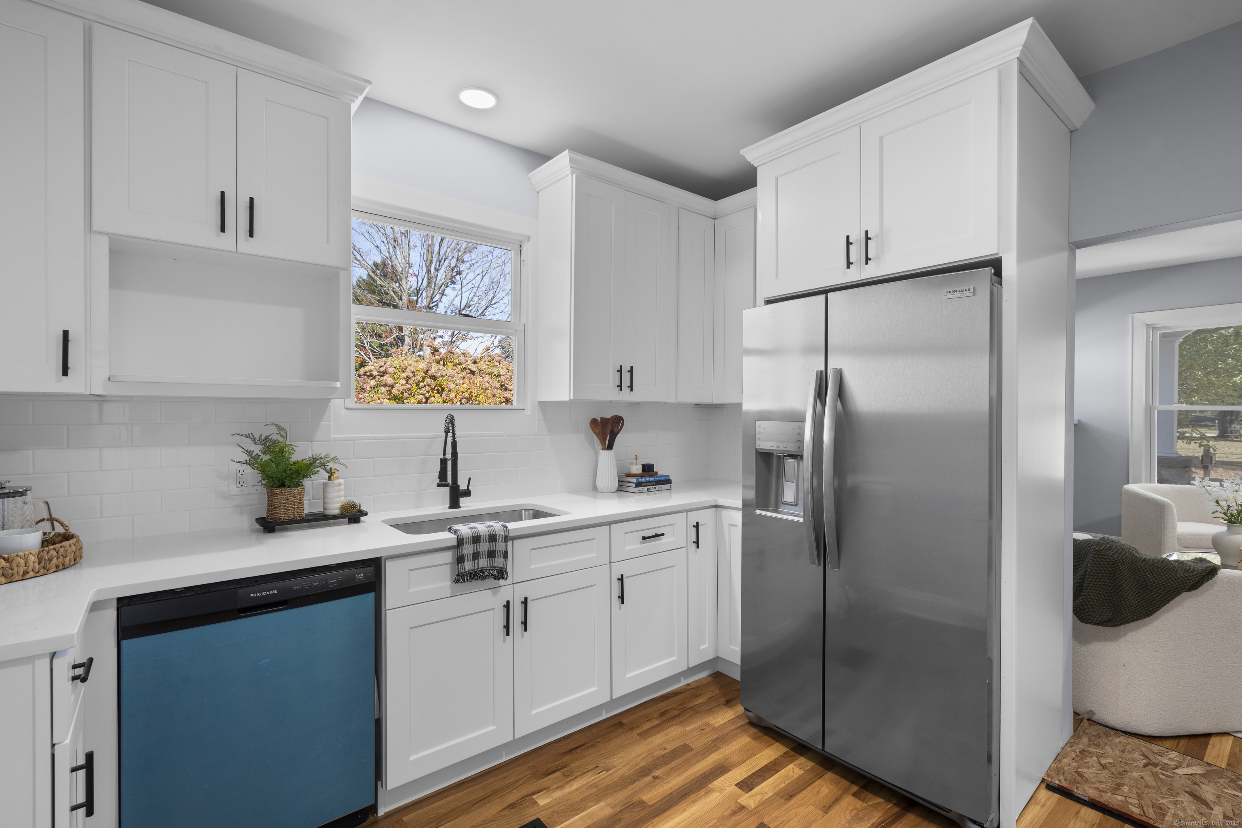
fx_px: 552
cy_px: 414
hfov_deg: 96.7
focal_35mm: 16
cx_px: 621
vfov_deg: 73.7
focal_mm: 16
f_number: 9
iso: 200
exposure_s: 1.3
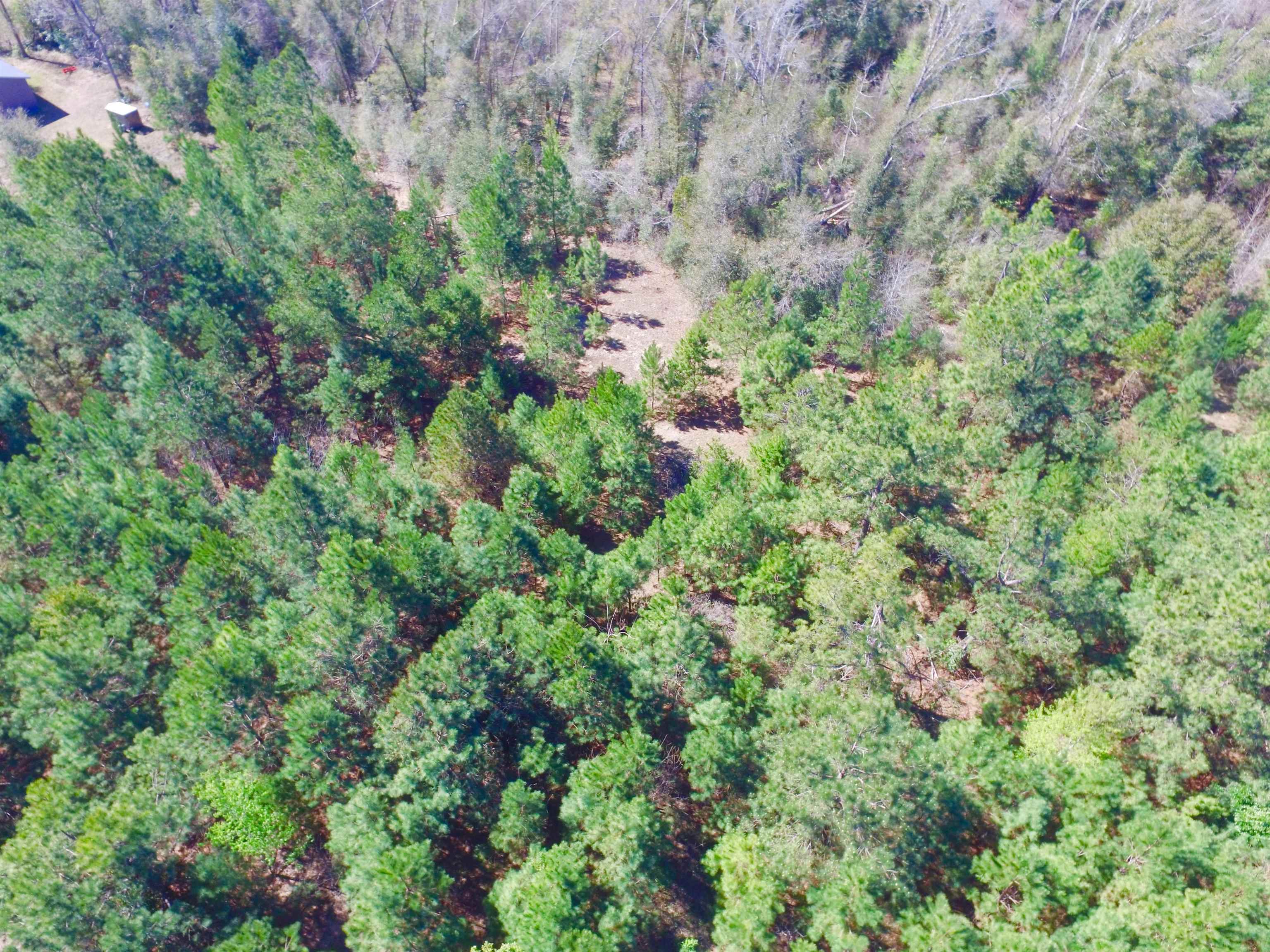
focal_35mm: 20
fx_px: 734
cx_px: 635
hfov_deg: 81.7
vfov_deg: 66.0
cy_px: 476
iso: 100
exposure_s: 1/344
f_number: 2.8
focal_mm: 3.61
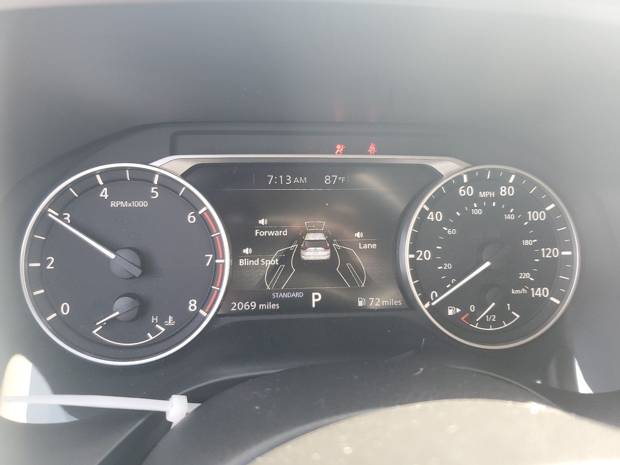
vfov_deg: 53.1
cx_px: 310
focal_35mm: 26
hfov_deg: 67.3
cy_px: 232
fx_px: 466
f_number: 1.5
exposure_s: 1/120
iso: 87
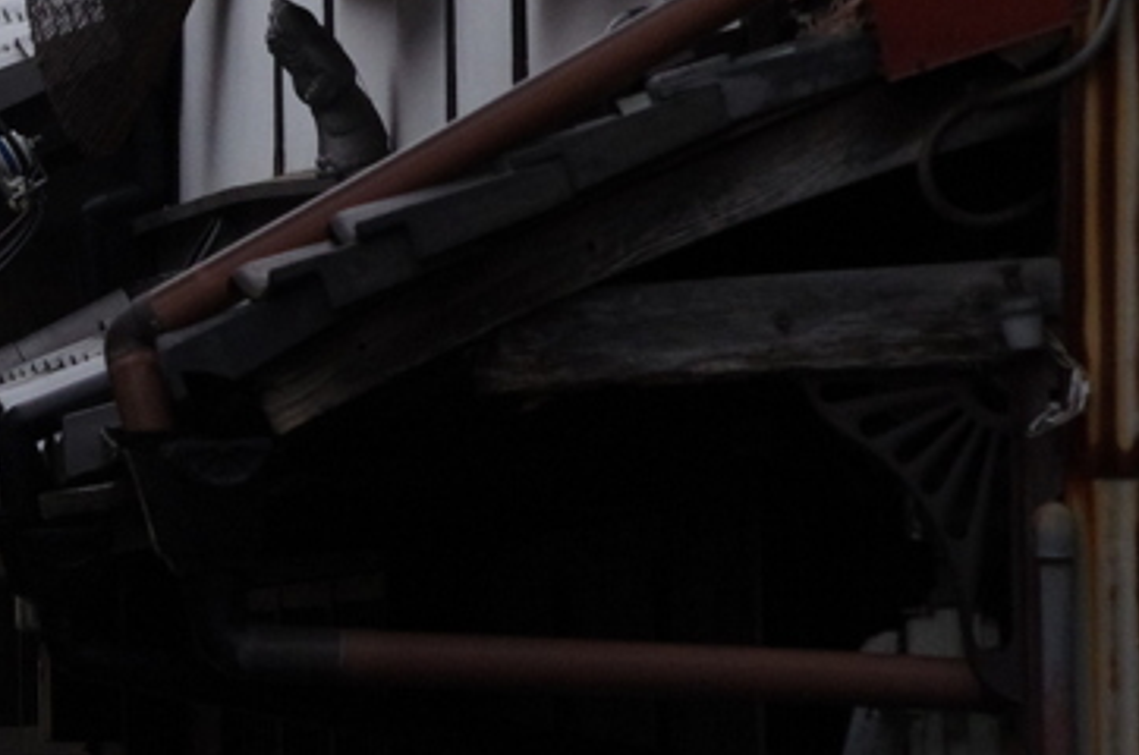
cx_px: -208
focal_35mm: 636
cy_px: 264
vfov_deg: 2.2
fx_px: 20087
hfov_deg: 3.2
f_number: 9
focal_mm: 150
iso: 1600
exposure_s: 1/250
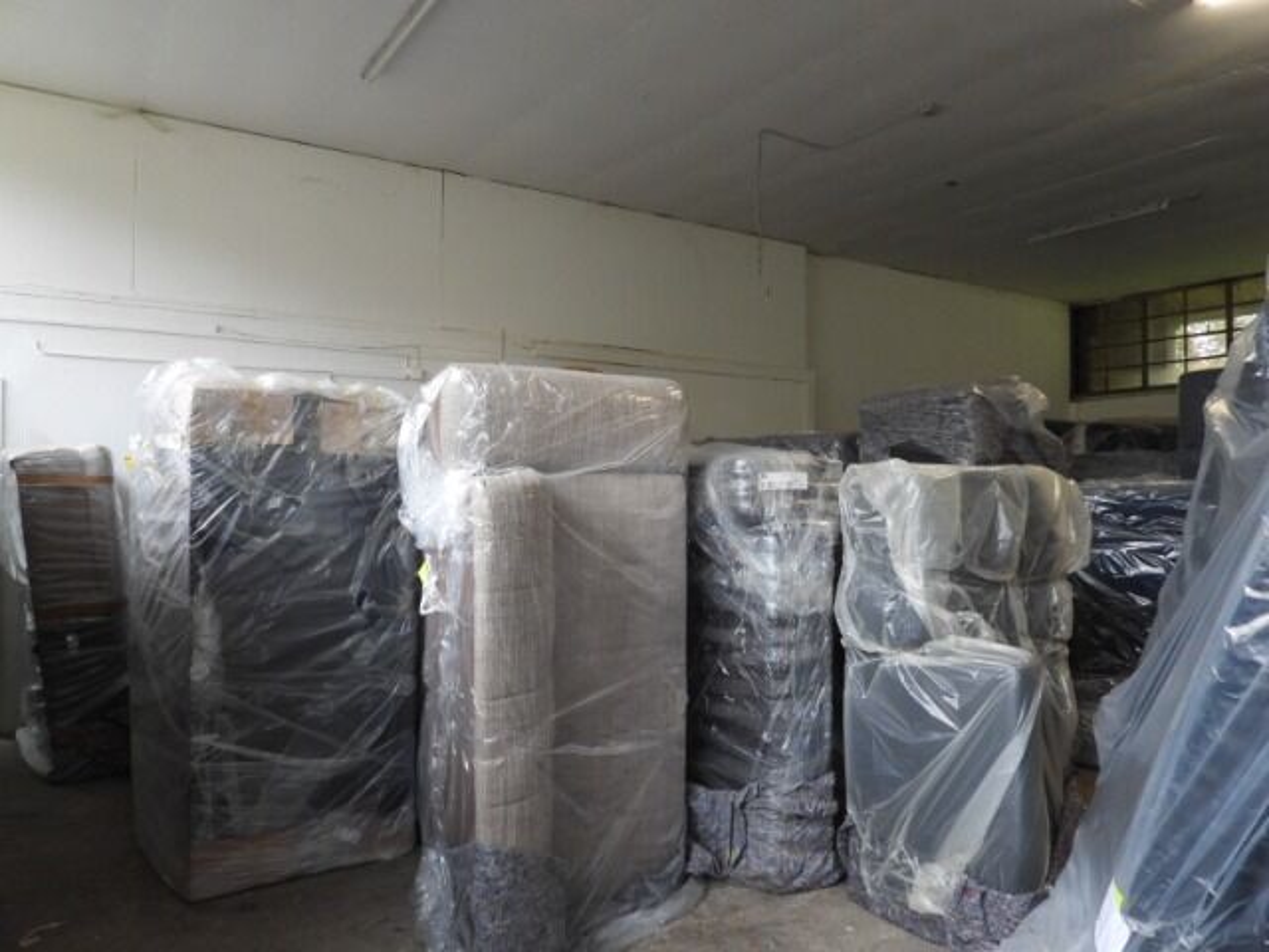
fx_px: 880
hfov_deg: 71.6
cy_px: 476
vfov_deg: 56.8
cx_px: 634
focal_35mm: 24
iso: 360
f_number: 2.8
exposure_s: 1/30
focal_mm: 4.3
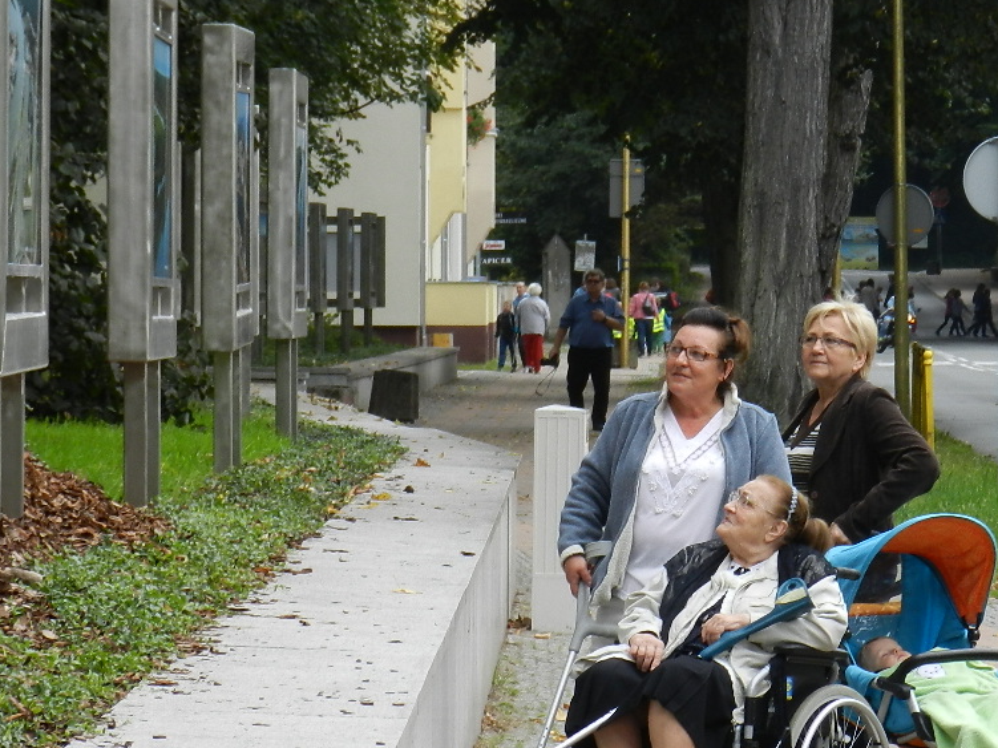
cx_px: 731
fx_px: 8648
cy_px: 408
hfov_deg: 6.6
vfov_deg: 5.0
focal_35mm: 300
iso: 160
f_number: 5.4
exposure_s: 1/100
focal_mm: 31.2
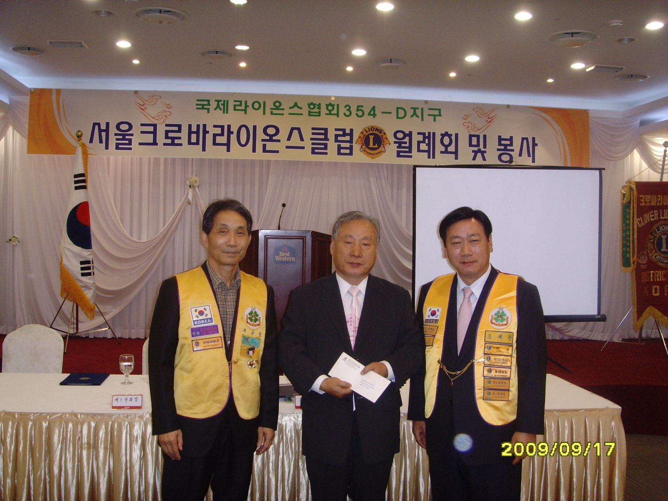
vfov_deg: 36.8
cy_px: 250
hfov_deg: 47.9
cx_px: 334
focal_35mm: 39
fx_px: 753
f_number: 3.5
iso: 200
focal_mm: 6.6
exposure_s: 1/45
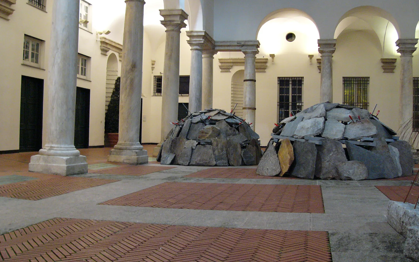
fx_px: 445
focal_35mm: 39
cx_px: 207
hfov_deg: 50.4
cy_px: 122
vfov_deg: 32.7
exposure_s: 1/13
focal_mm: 6
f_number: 2.8
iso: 200
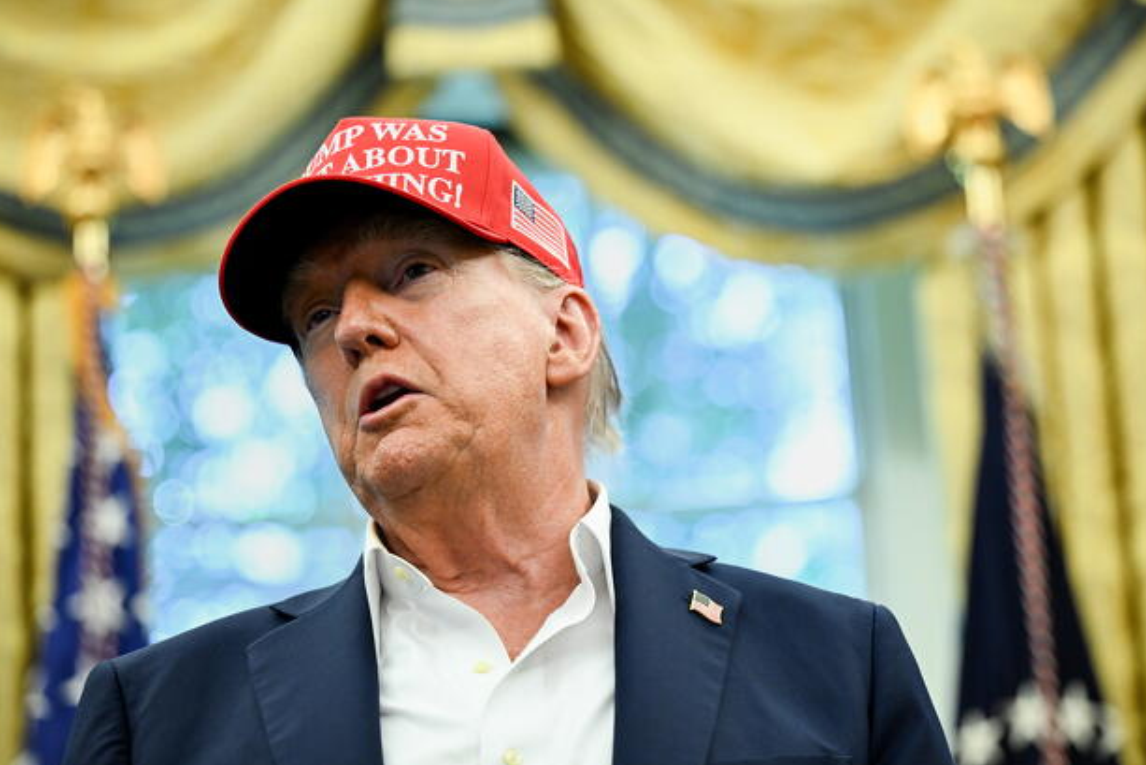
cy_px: 381
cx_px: 593
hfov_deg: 16.4
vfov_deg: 11.0
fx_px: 3980
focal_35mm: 125
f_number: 2.8
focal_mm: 105
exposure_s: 1/400
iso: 1250
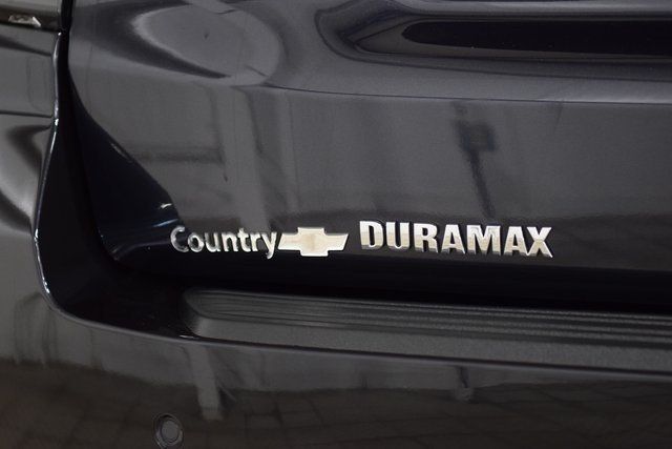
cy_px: 224
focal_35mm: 105
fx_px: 1960
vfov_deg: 13.0
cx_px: 336
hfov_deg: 19.5
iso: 1600
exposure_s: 1/50
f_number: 2.8
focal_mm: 70
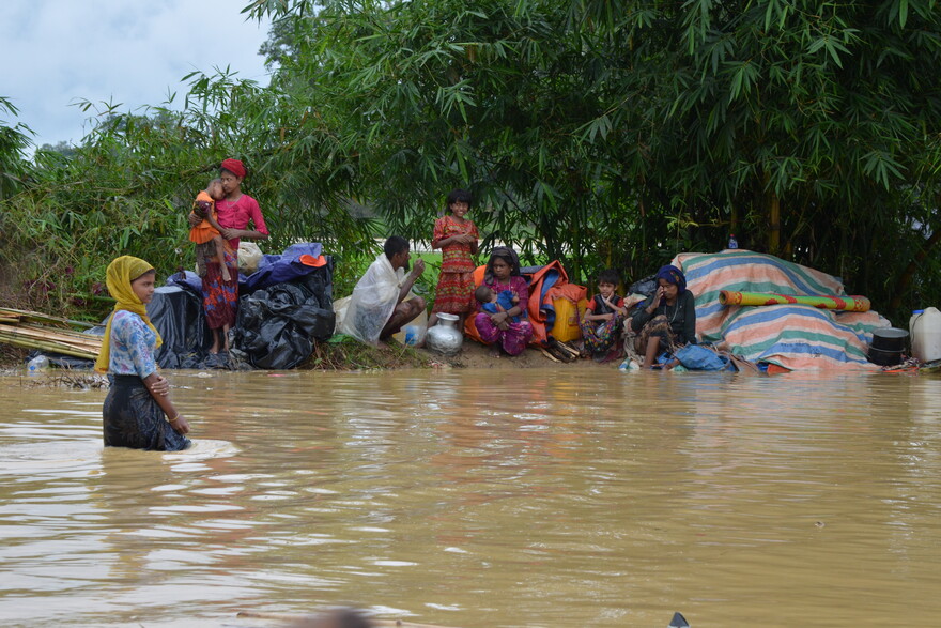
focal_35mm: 129
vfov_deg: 10.6
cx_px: 470
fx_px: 3372
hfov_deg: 15.9
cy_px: 314
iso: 400
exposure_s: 1/250
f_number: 8
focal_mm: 86
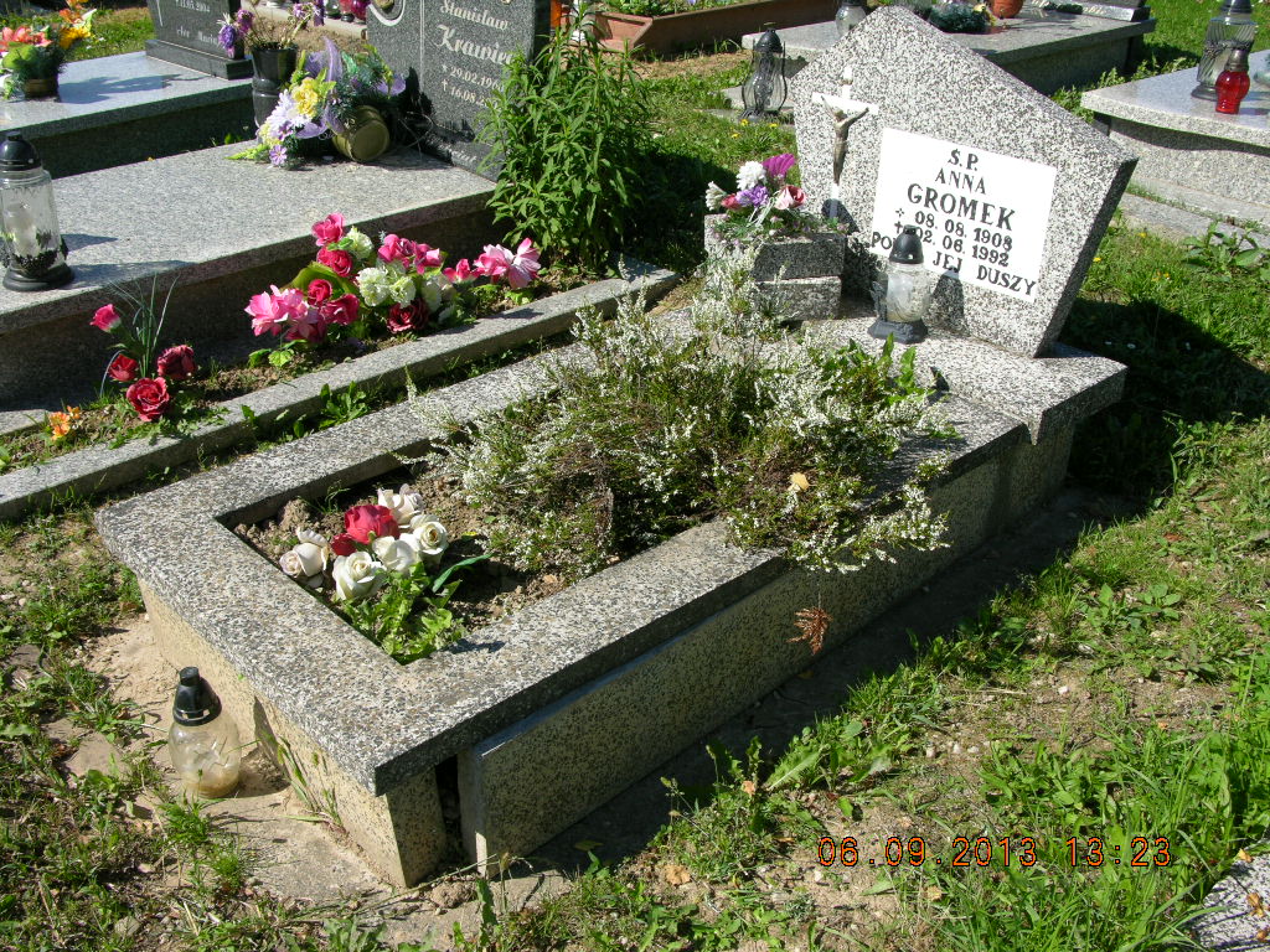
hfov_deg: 52.6
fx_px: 1284
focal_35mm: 35
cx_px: 635
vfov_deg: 40.7
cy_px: 476
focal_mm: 8.9
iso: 50
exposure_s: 1/197
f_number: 6.3
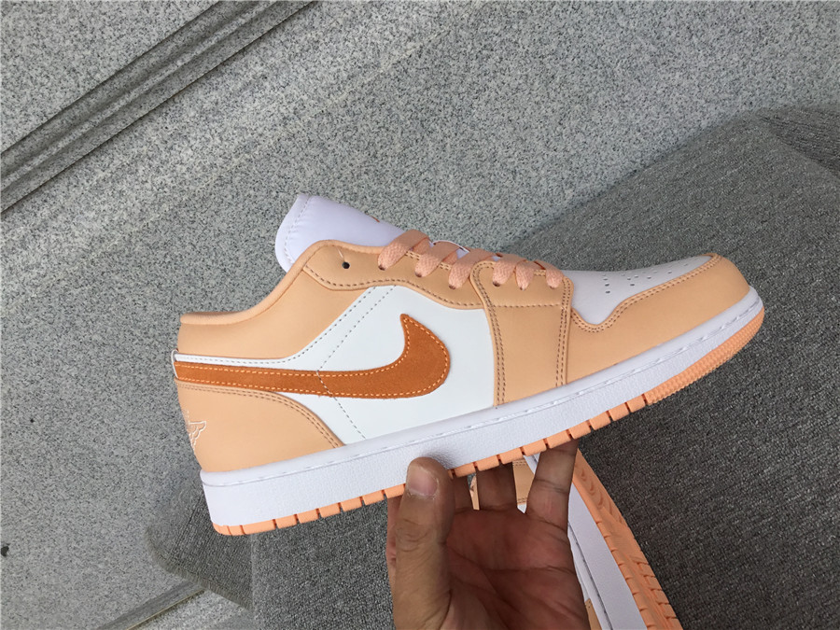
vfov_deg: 45.4
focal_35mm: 31
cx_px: 420
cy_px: 315
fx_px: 752
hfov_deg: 58.4
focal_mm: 3.3
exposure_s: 1/418
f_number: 2.4
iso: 25
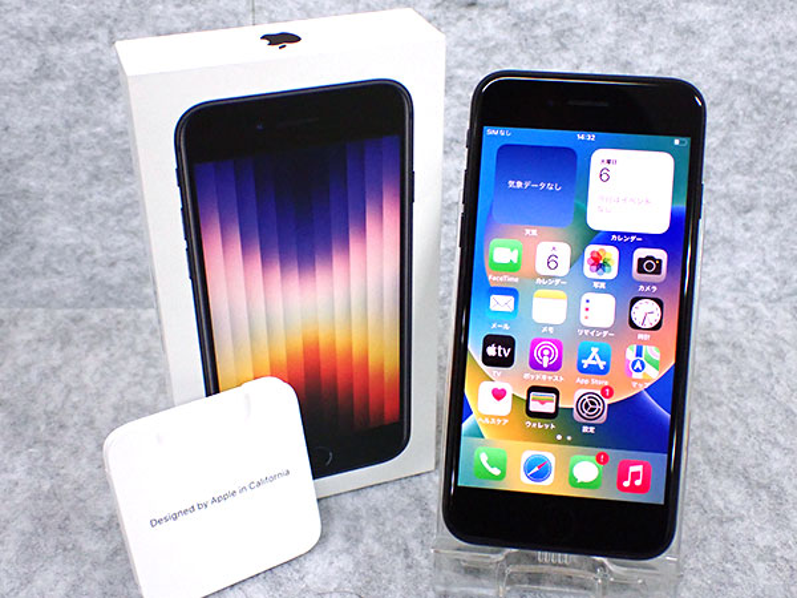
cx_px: 398
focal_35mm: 44
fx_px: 1013
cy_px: 299
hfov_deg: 42.9
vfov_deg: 32.9
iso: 800
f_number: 2.9
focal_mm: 7.84
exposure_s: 1/160
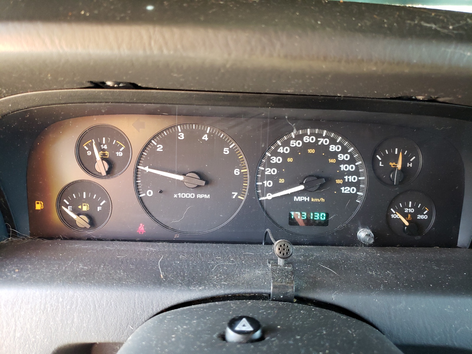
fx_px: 355
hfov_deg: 67.3
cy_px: 177
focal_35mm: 26
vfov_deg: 53.1
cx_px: 236
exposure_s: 1/60.2
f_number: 1.5
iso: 238
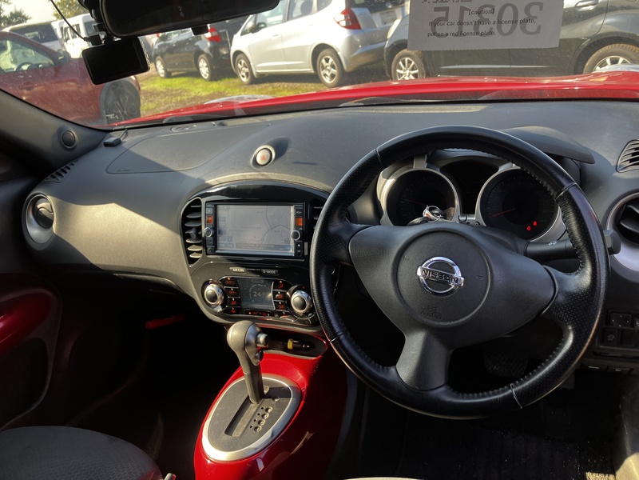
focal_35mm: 28
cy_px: 240
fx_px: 517
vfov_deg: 49.7
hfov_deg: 63.4
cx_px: 320
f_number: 1.8
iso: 32
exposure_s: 1/172
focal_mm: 3.99
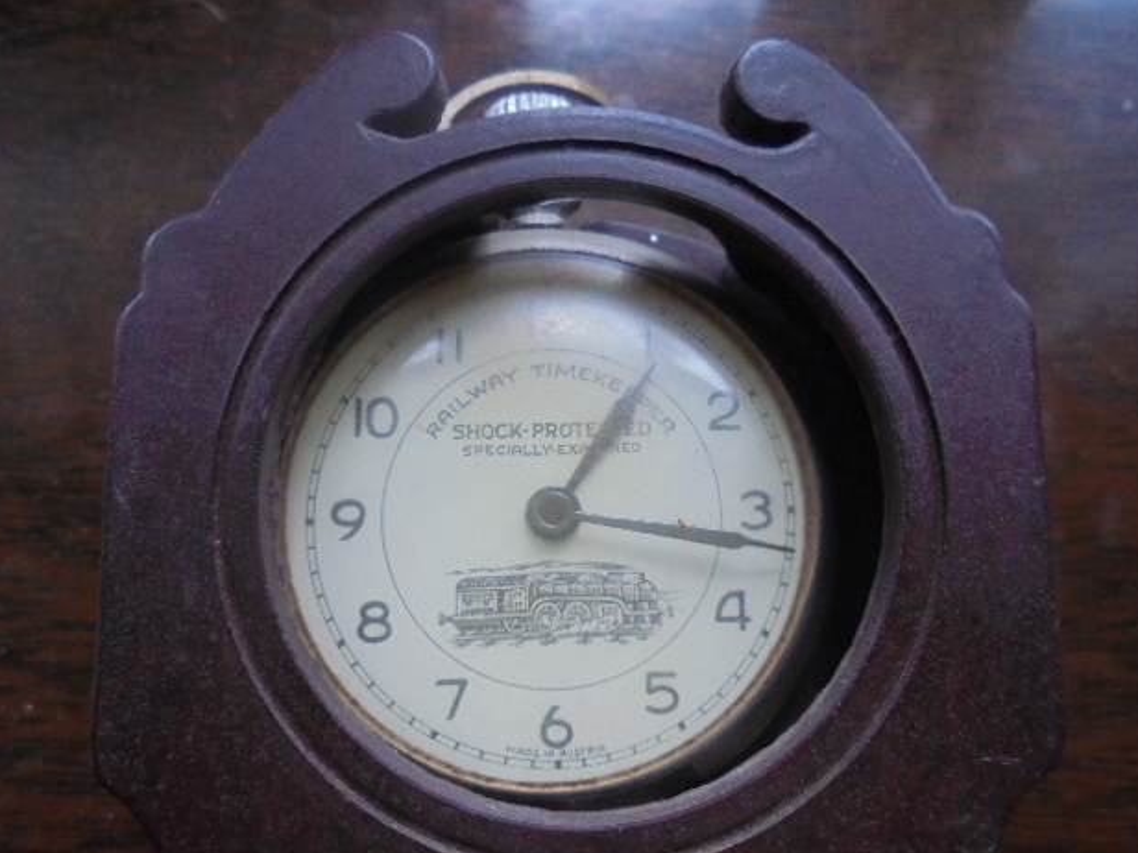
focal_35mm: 27
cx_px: 575
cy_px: 439
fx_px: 888
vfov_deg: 51.3
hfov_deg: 65.3
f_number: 3.5
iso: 250
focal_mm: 4.6
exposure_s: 1/125
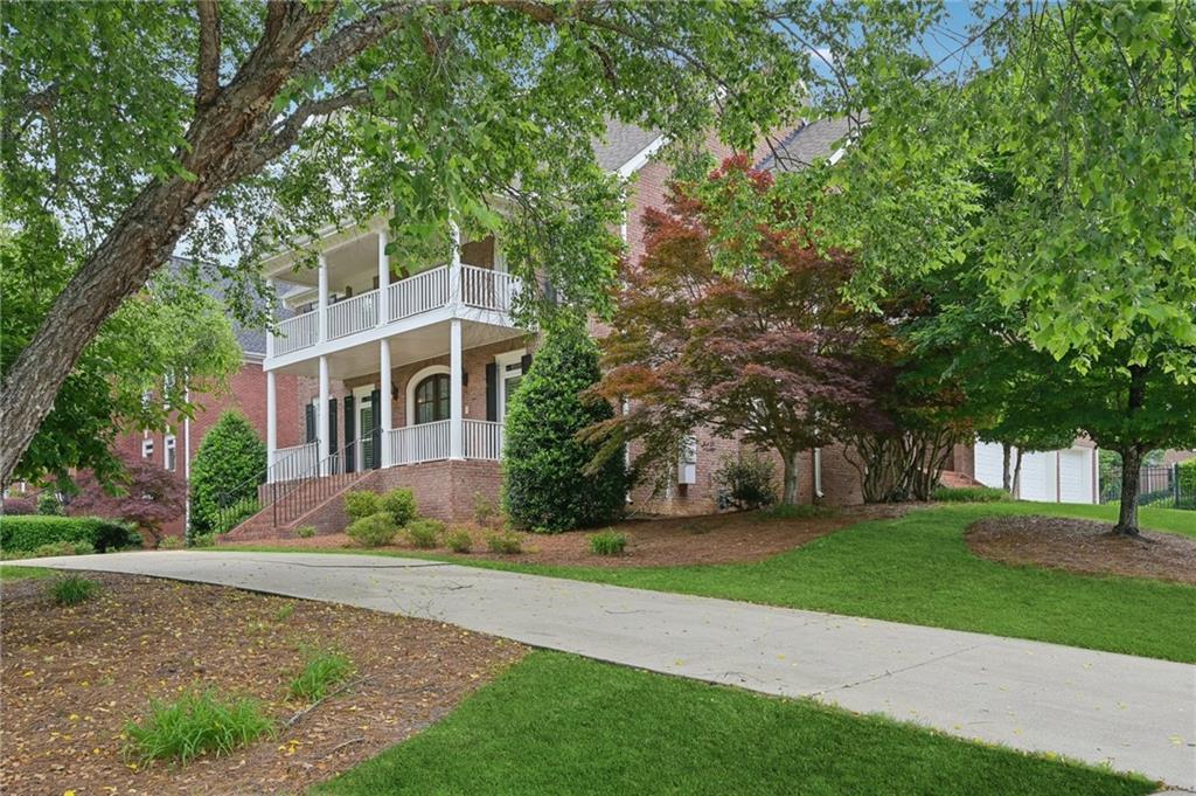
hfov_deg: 62.0
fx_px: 996
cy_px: 398
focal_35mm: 30
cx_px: 598
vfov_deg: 43.5
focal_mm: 30
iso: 400
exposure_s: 1/320
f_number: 8
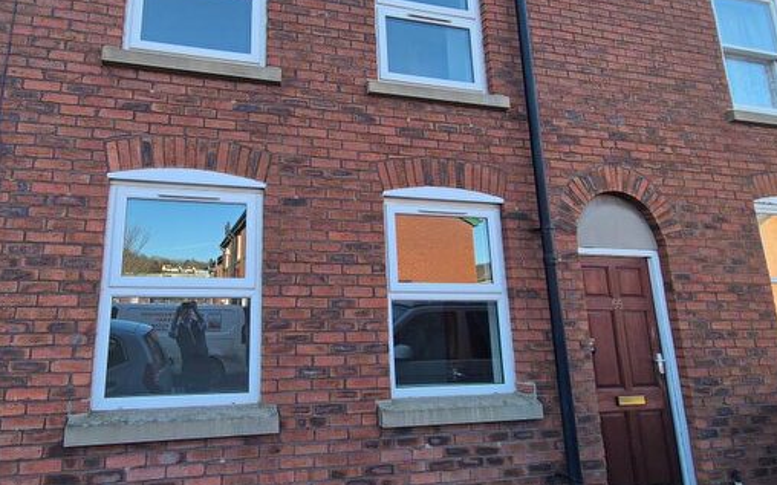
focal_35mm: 19
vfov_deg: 61.9
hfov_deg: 85.8
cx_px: 278
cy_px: 210
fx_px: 402
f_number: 2.2
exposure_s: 1/311
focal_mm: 2.2
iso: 50
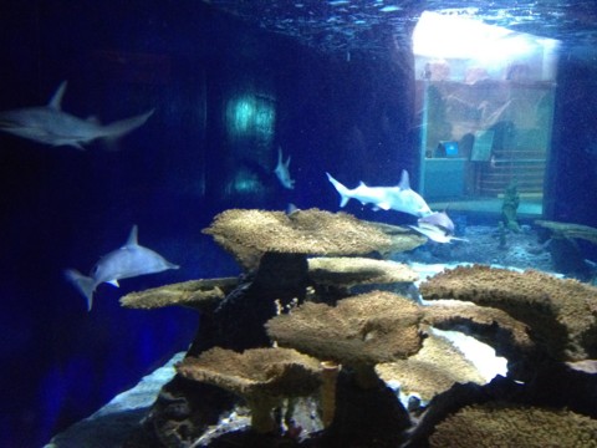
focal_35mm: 35
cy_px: 224
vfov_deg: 40.7
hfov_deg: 52.6
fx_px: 604
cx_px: 298
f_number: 2.4
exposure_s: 1/15
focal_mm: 4.28
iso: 640
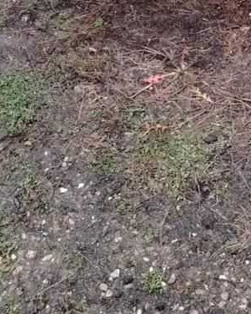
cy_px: -137
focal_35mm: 83
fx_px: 770
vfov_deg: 20.2
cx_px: 239
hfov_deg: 18.1
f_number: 1.75
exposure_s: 1/33.3
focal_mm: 5.25
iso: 1588
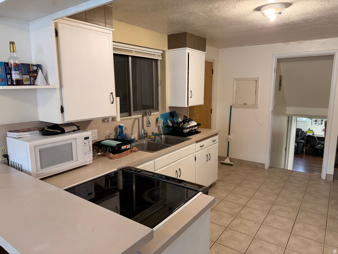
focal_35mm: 24
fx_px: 234
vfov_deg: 56.8
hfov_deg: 71.6
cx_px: 169
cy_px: 127
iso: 125
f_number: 1.78
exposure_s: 1/60
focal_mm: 6.76
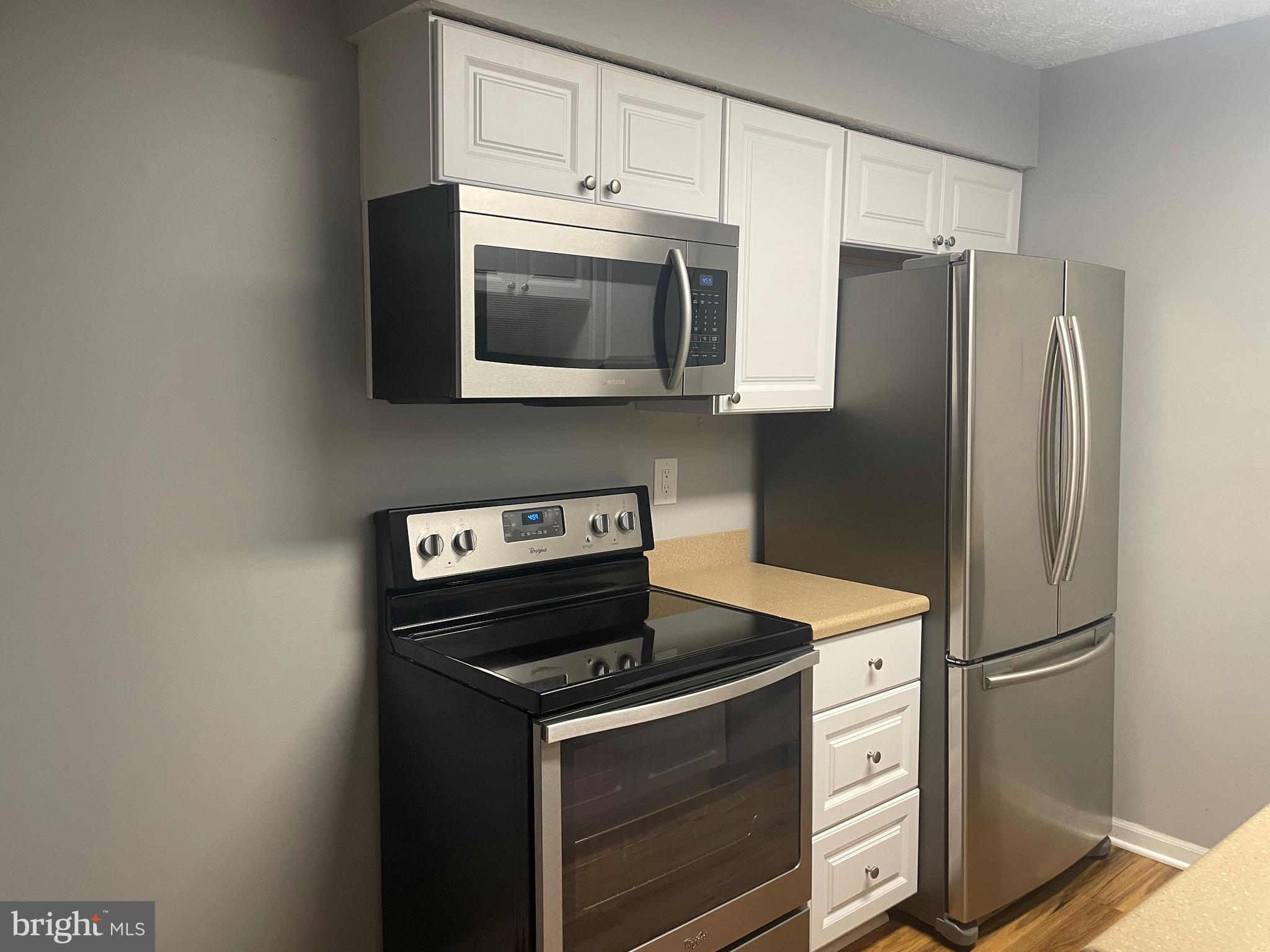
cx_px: 635
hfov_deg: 67.3
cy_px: 476
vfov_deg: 53.1
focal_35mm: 26
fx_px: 954
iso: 125
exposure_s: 1/60
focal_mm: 4.2
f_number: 1.6
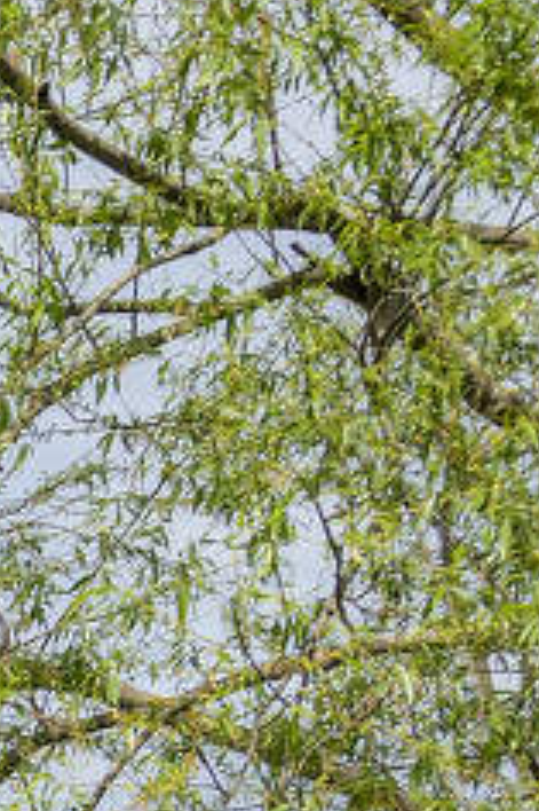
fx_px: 4003
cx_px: -1789
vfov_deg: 11.0
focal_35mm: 178
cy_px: 1335
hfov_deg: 6.1
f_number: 9
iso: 250
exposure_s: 1/640
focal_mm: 30
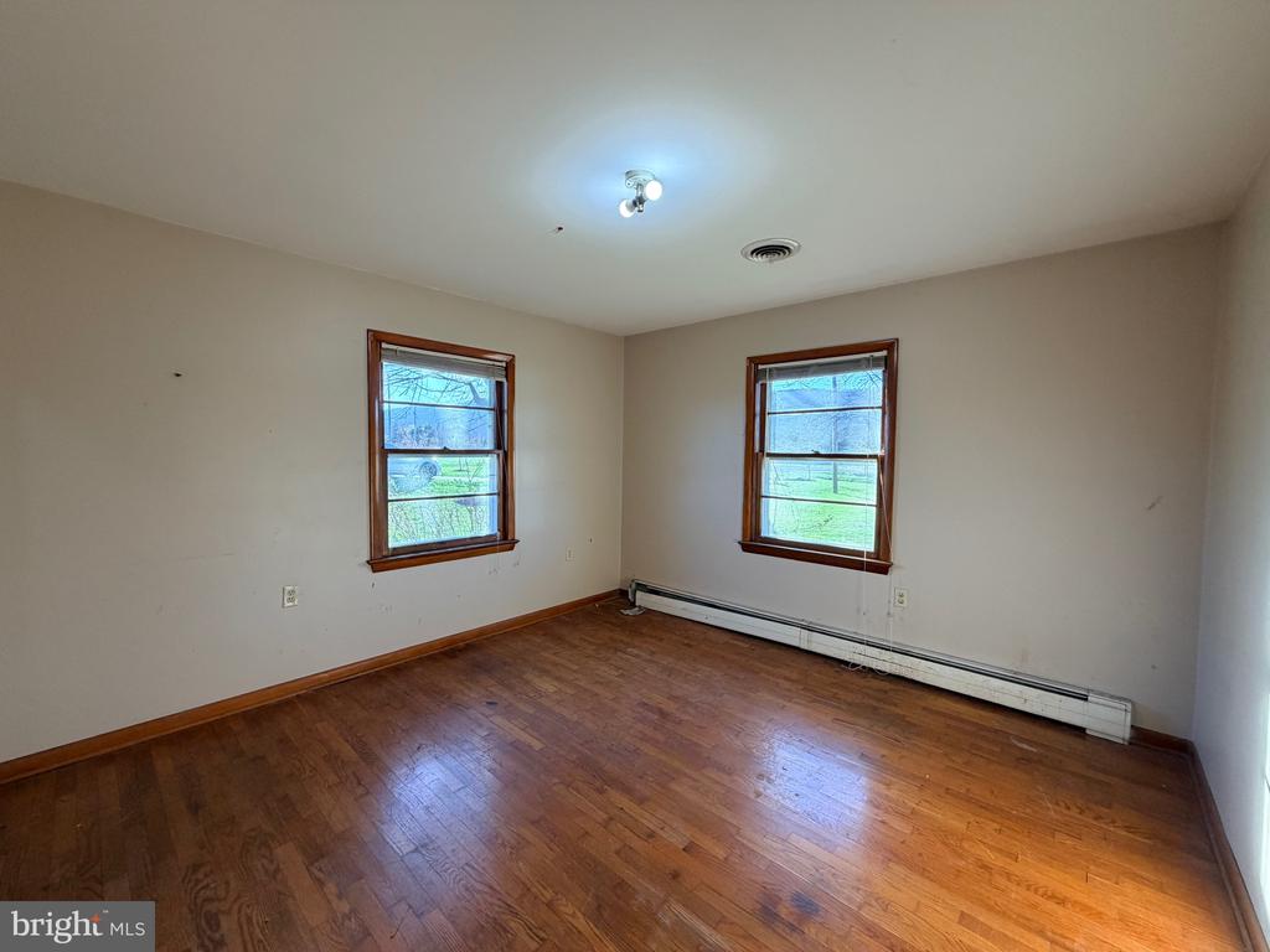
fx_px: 514
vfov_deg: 85.7
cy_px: 476
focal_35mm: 14
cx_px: 635
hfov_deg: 102.1
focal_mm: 2.22
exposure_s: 1/120
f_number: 2.2
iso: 125
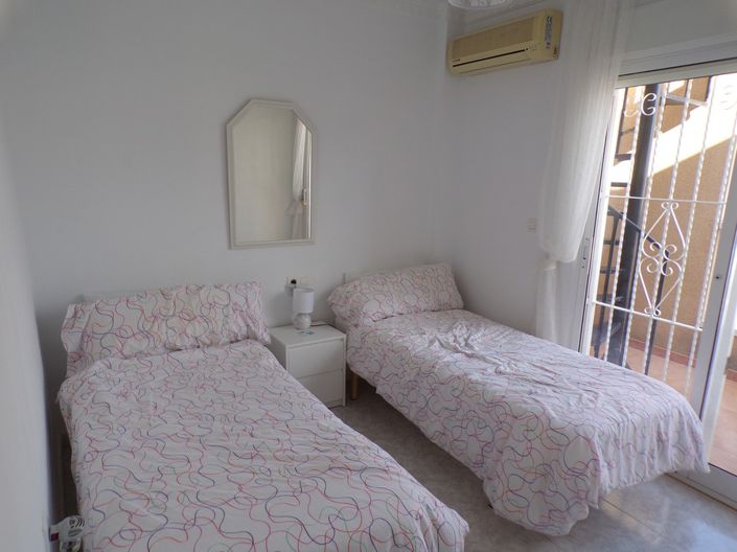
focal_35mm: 24
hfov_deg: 71.6
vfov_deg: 56.8
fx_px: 511
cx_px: 368
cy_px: 276
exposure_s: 1/56
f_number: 4.3
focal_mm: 4.3
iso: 80
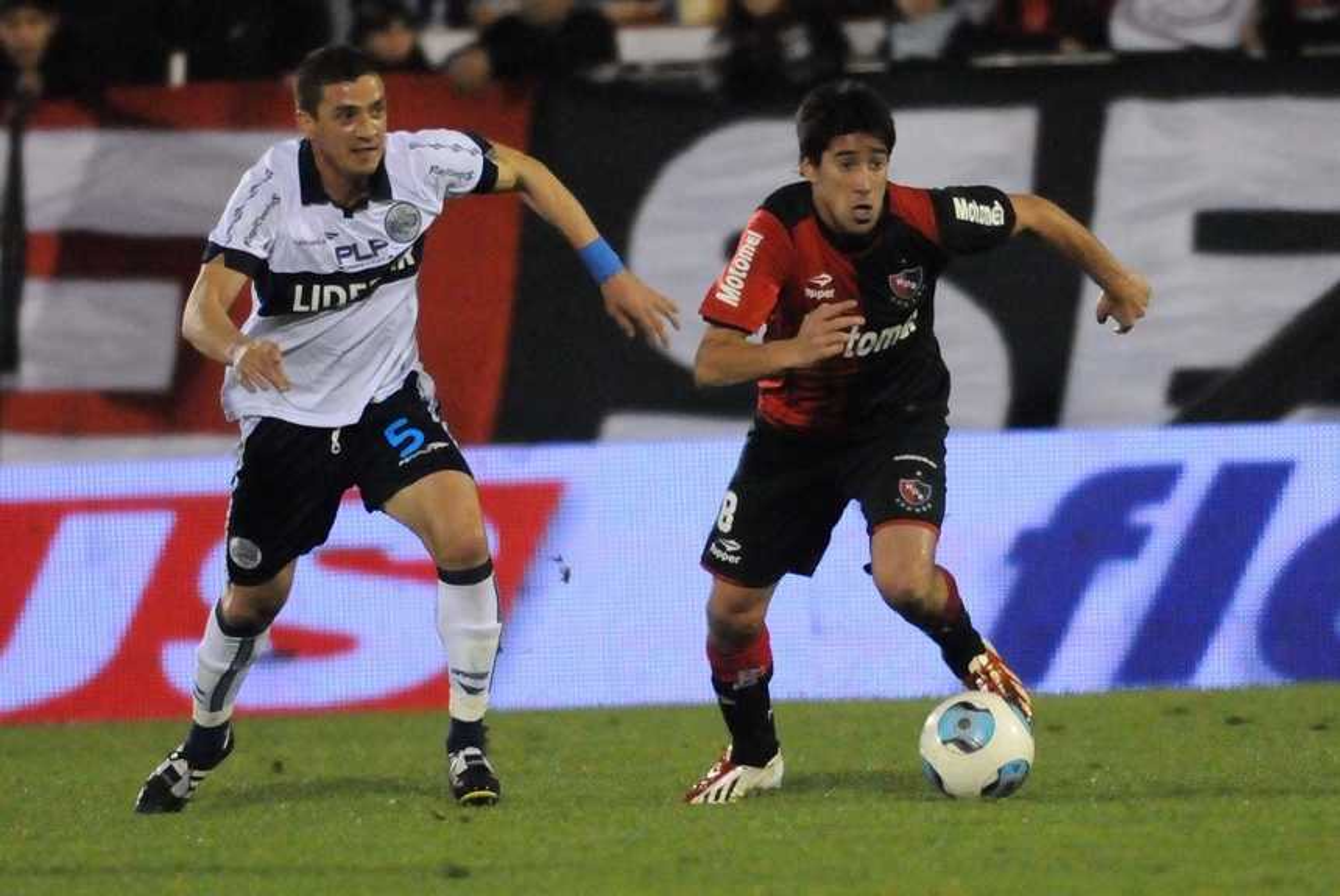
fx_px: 16764
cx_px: 670
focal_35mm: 450
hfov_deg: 4.6
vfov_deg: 3.1
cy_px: 448
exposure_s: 1/800
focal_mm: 300
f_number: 2.8
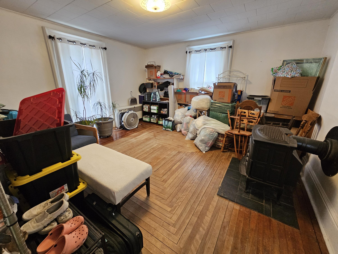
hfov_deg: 106.2
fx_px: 127
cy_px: 127
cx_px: 169
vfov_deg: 89.9
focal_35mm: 13
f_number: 2.2
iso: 320
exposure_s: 1/60
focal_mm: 2.2
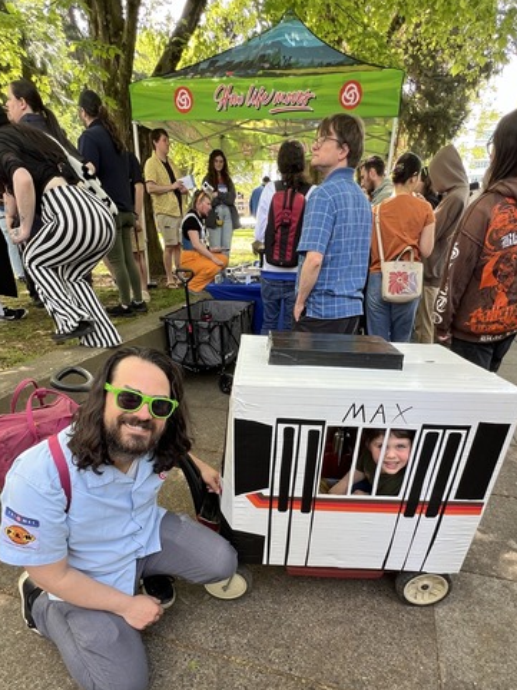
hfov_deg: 71.5
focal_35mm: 18
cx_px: 261
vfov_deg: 85.4
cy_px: 446
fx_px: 359
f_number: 1.8
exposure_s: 1/99
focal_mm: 1.57
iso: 80
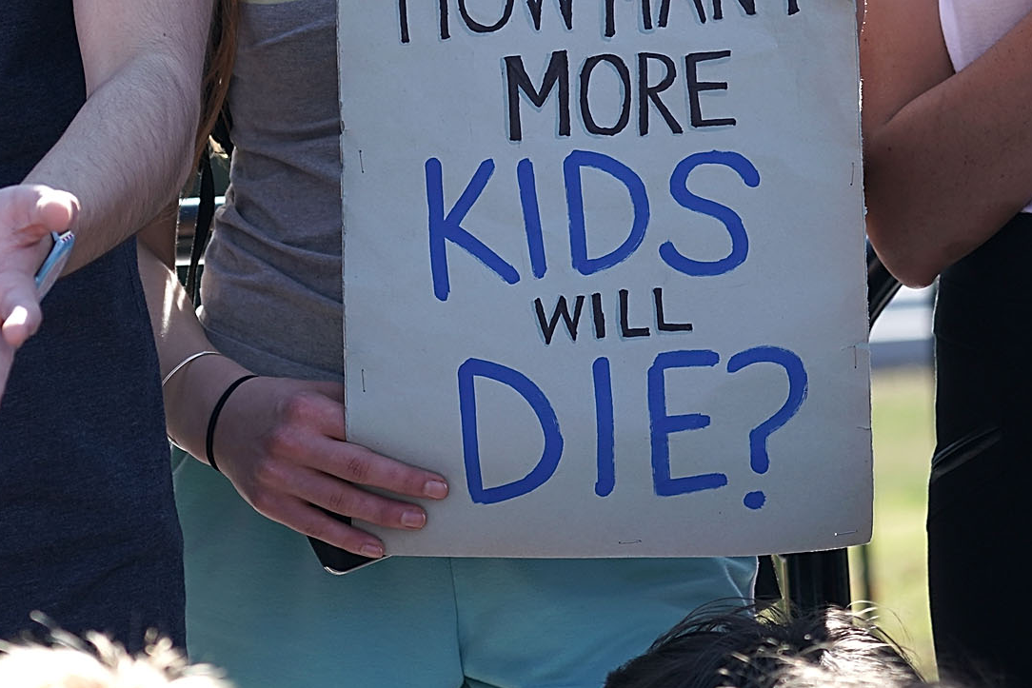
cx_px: 166
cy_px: -54
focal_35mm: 310
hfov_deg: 6.6
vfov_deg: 4.4
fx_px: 8887
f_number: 4.5
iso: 200
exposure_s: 1/500
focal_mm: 112
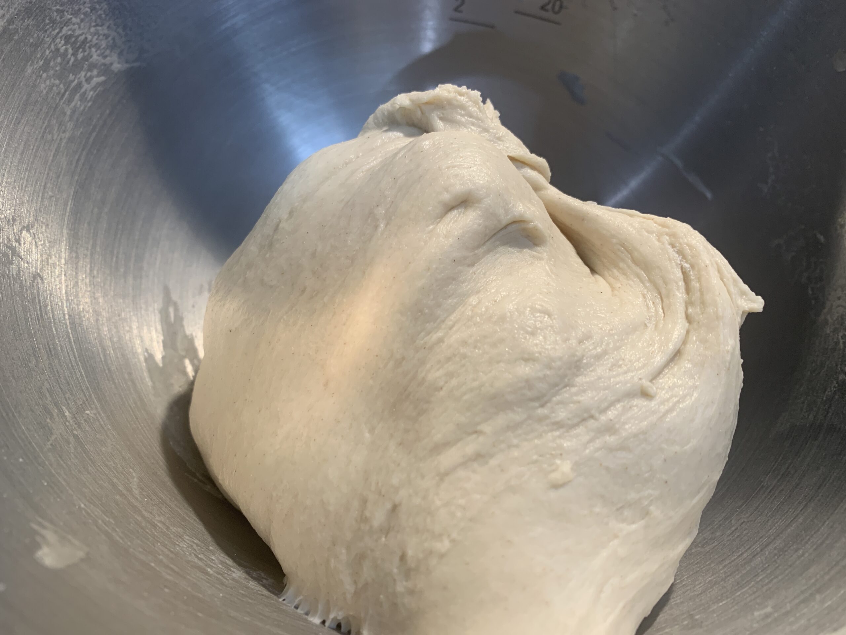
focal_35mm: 26
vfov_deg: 53.1
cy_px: 318
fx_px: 635
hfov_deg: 67.3
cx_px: 423
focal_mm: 4.25
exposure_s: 1/50
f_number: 1.8
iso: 64
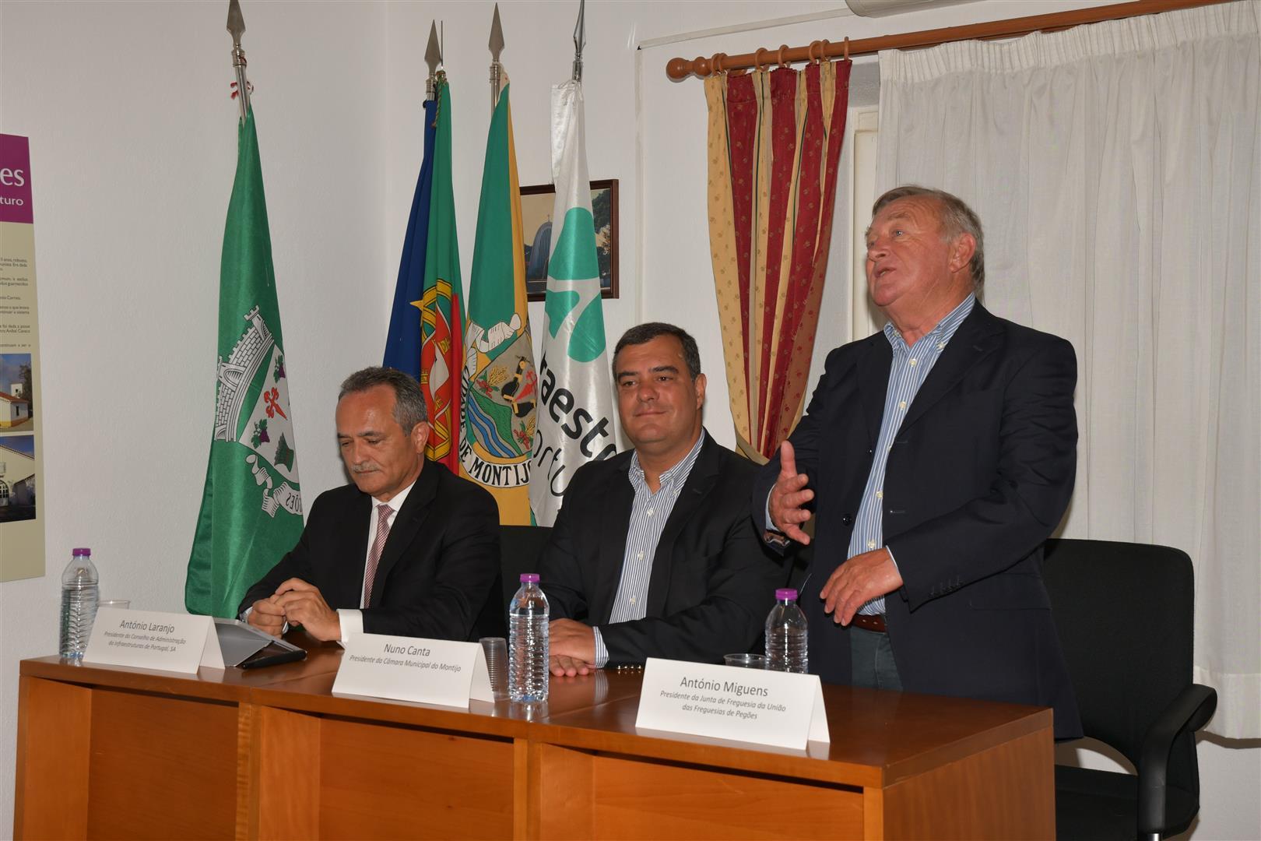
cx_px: 630
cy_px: 420
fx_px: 1786
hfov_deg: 38.9
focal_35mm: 51
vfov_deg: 26.5
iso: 320
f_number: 5.6
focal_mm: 34
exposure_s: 1/200
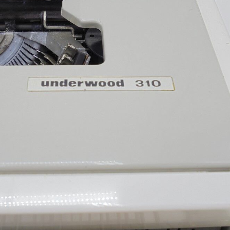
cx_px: 84
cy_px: 114
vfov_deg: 40.9
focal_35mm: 41
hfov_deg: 40.6
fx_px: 308
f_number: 4
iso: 100
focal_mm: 6.1
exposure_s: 1/40
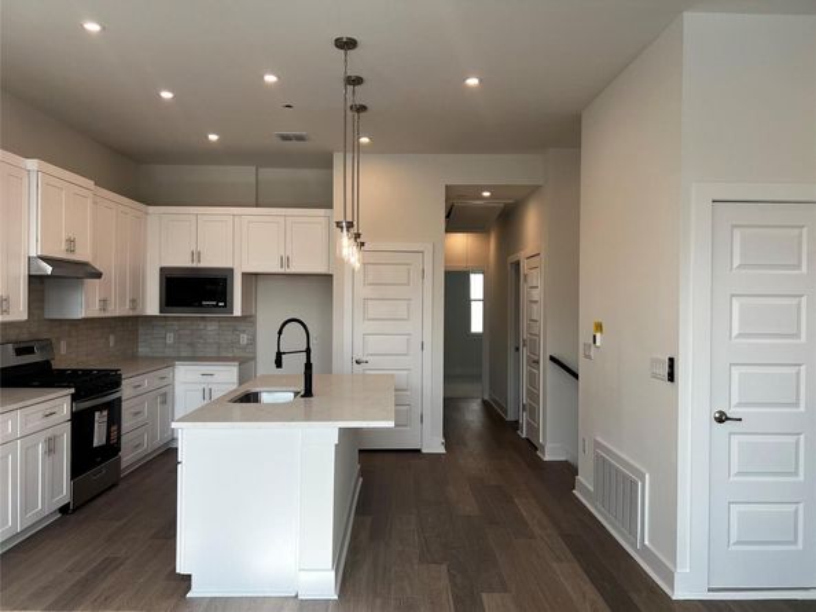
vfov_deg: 53.0
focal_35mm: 26
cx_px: 408
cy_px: 306
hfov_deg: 67.3
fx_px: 613
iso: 50
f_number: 1.5
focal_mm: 5.7
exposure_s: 1/533
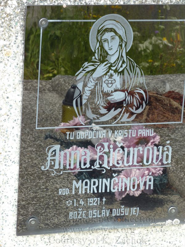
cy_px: 124
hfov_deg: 9.4
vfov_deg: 12.5
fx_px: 1126
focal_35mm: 158
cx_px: 92
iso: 100
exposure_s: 1/60
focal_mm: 25.9
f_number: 4.5
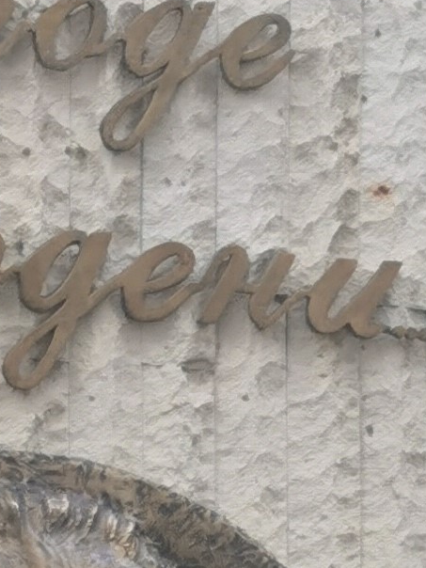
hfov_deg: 4.6
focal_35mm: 320
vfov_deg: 5.9
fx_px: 5251
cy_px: 1460
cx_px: 234
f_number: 1.6
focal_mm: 5.56
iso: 50
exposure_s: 1/354
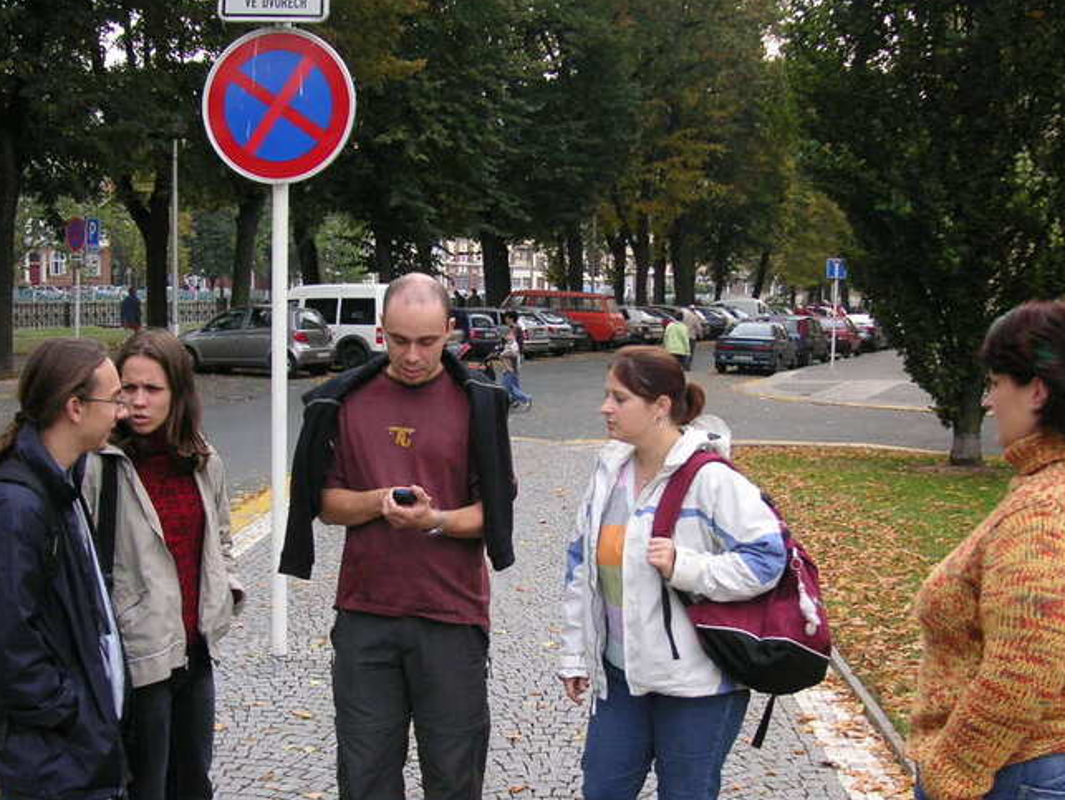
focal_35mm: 46
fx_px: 1416
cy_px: 465
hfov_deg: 41.2
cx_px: 522
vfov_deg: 31.5
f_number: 2.8
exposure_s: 1/250
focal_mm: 6.1
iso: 50
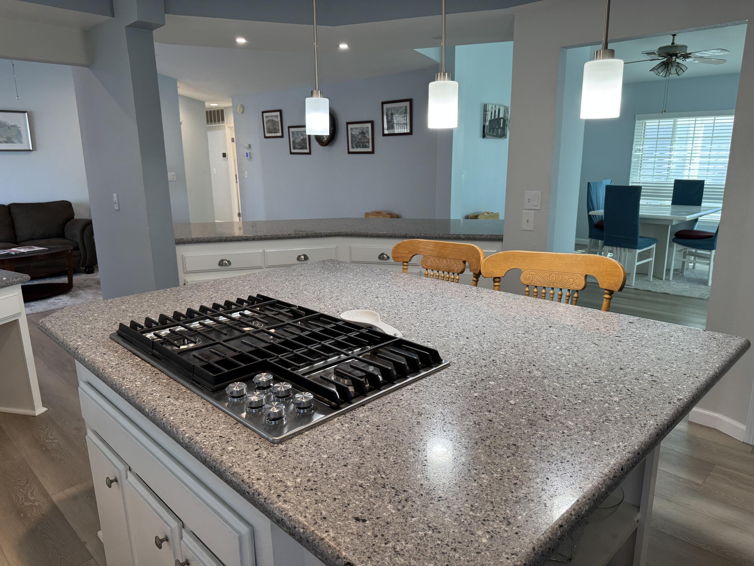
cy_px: 283
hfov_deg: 71.6
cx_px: 377
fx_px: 523
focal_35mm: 24
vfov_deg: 56.8
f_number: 1.78
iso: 125
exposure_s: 1/120
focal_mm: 6.76
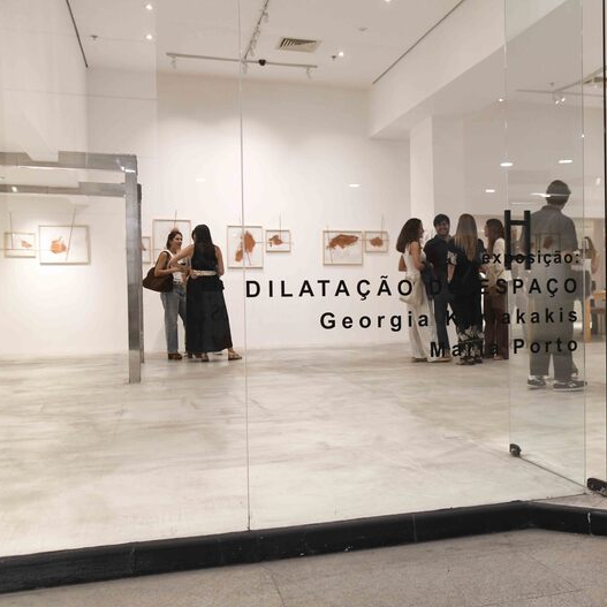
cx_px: 417
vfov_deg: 41.9
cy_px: 306
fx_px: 794
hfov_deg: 41.2
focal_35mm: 40
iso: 2000
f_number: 4
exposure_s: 1/60
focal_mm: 31
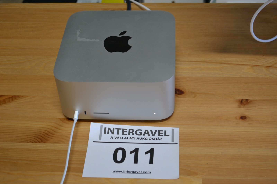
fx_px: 439
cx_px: 138
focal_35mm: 57
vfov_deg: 23.8
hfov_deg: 35.1
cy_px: 92
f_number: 5
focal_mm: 38
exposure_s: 1/25
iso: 400
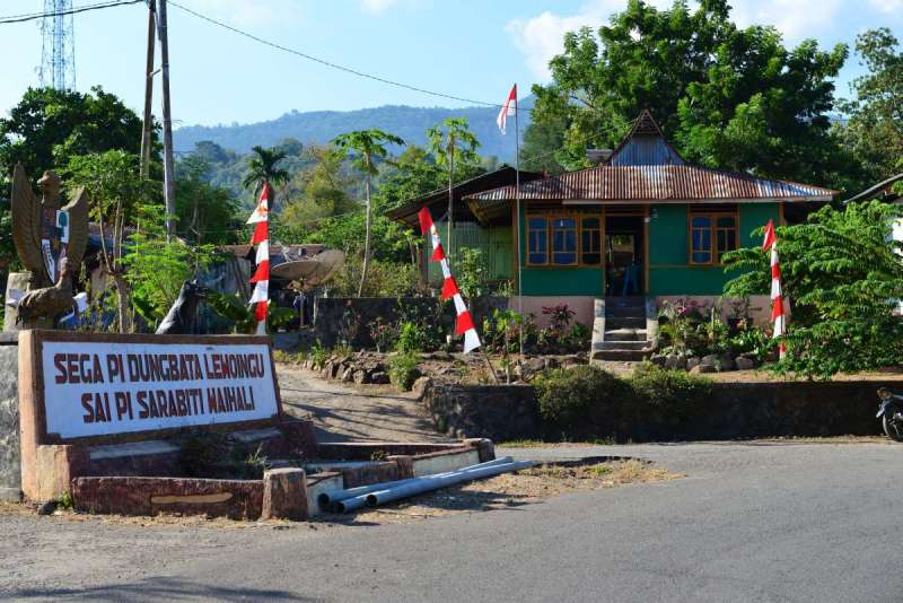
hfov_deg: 28.8
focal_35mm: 70
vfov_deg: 19.5
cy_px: 302
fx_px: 1756
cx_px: 452
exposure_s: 1/320
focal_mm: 70
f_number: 9
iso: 250
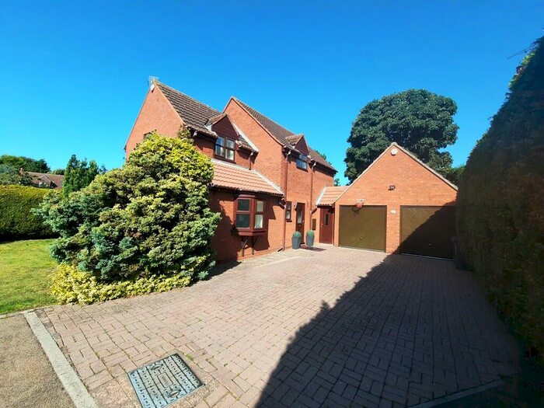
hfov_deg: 106.2
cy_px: 204
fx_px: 204
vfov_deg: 89.9
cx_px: 272
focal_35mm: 13
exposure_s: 1/673
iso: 40
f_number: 2.2
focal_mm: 1.74
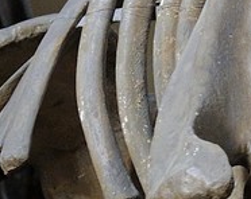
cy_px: -159
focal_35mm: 291
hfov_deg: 5.9
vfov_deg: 5.2
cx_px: 896
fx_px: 2157
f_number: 5.6
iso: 1600
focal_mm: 36
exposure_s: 1/60
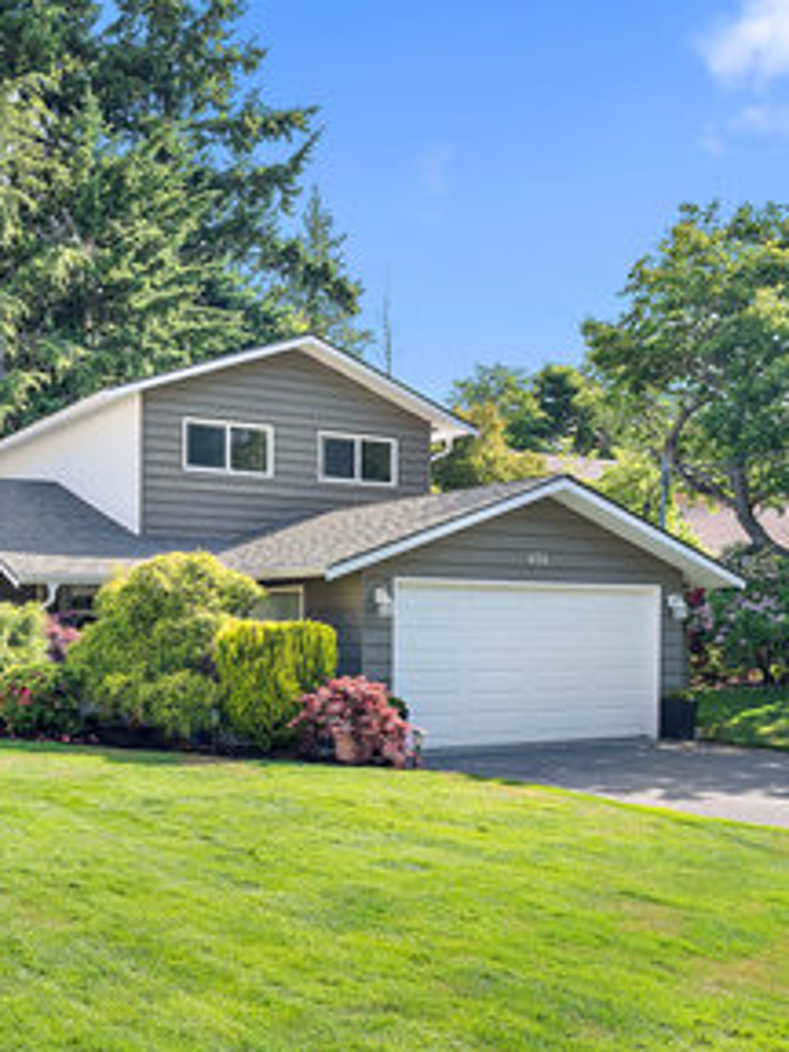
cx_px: 192
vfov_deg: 56.8
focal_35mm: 32
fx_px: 972
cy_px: 526
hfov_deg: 42.7
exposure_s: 1/160
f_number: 7.1
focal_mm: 22
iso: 320
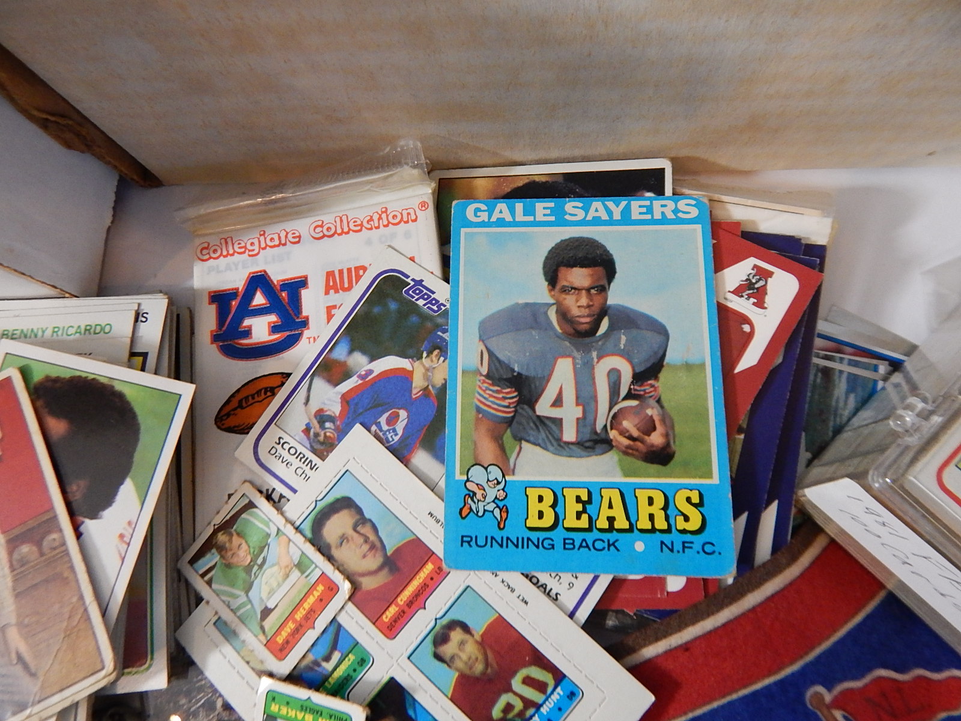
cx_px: 480
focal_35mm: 22
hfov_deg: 76.4
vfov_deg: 61.1
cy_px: 360
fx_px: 611
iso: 400
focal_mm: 4
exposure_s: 1/60
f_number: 3
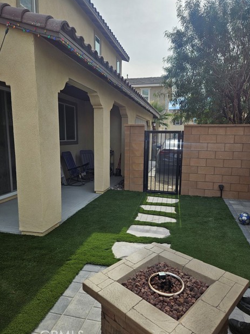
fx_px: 231
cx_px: 129
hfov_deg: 56.8
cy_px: 169
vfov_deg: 71.6
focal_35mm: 24
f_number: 1.8
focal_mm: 5.4
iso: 25
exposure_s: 1/1978
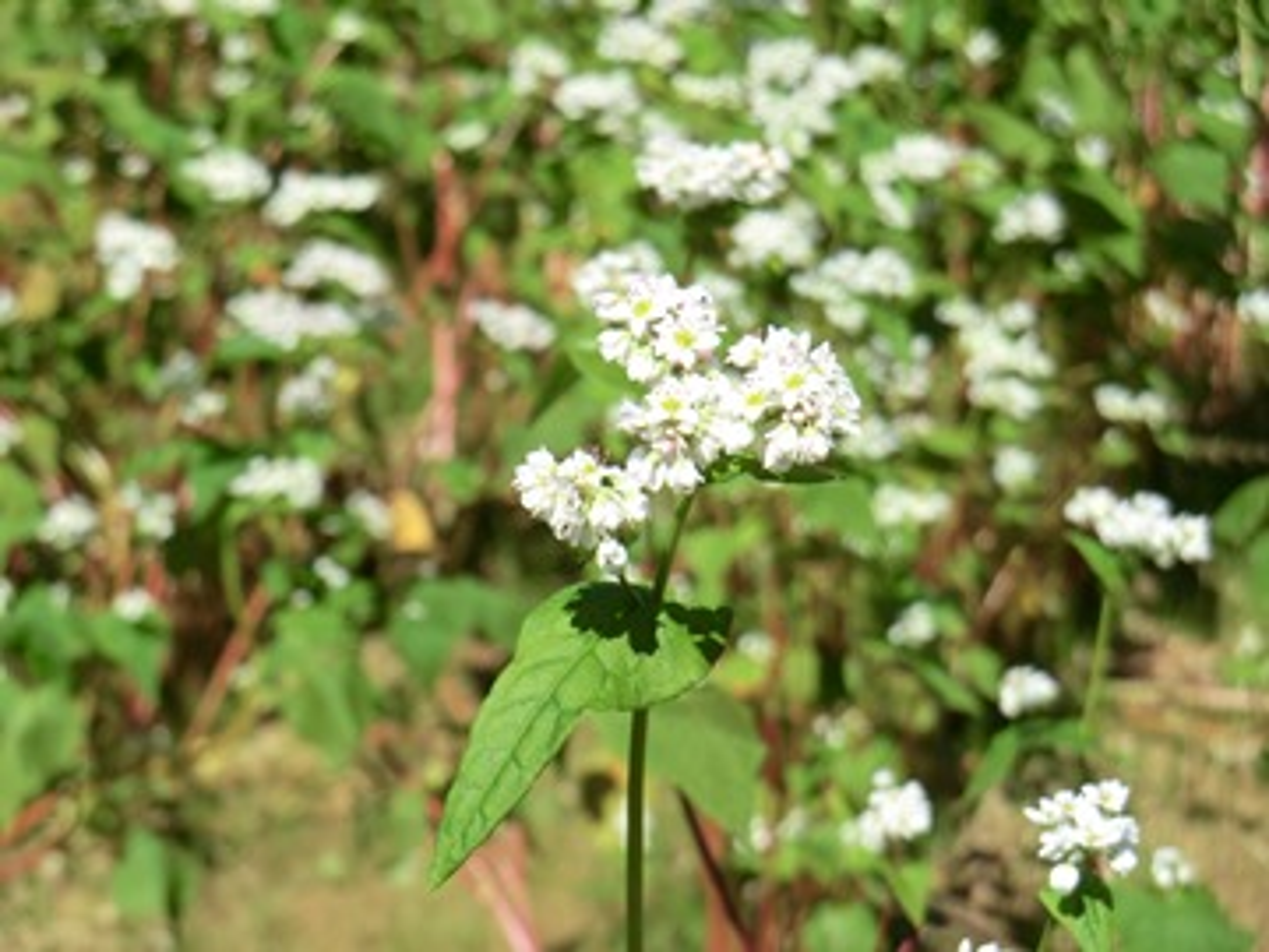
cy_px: 476
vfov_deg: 14.1
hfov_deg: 18.7
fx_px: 3849
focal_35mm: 105
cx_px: 634
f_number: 5
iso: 80
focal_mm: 18.8
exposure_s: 1/500
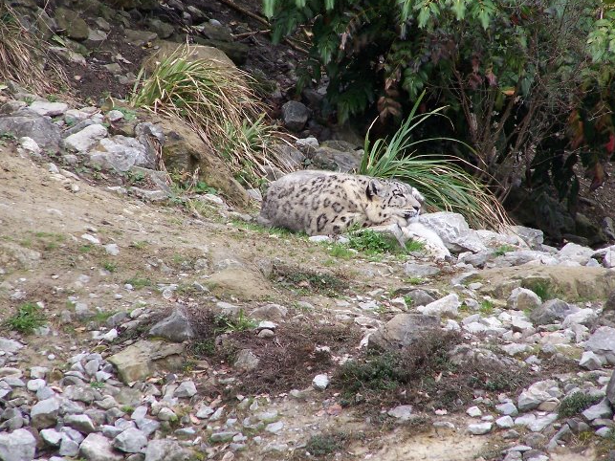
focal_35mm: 473
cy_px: 244
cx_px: 335
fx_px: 8402
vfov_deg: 3.1
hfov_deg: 4.2
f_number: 3.7
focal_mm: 63
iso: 140
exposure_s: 1/400
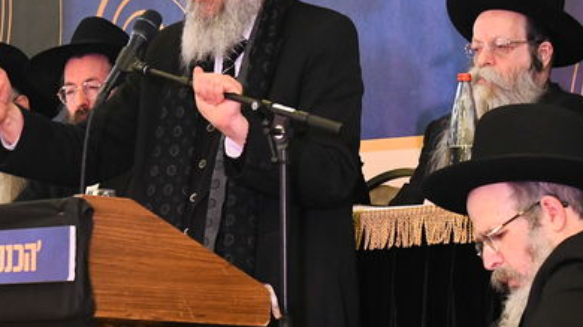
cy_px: 180
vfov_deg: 6.4
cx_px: 248
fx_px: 2905
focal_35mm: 188
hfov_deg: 11.5
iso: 3200
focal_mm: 50
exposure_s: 1/100
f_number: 5.6
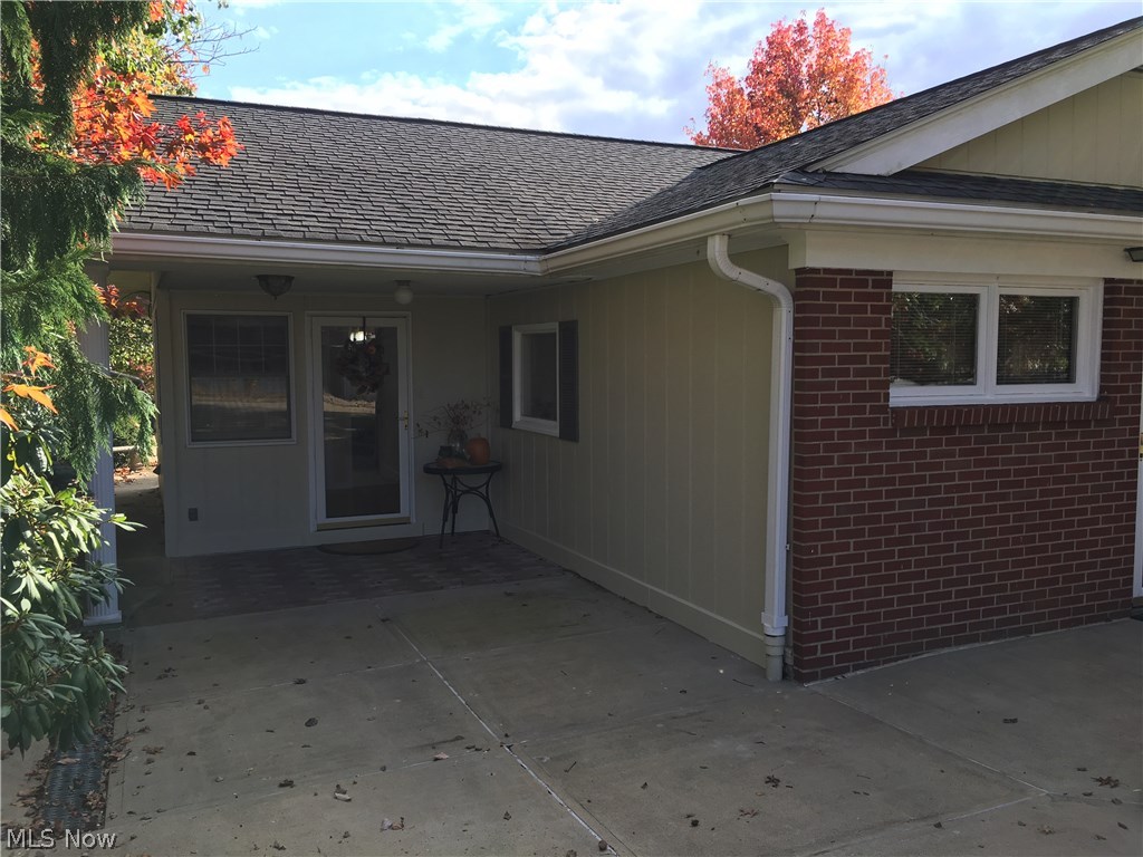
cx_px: 572
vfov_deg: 48.2
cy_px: 428
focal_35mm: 29
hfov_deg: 61.7
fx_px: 958
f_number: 2.2
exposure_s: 1/345
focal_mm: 4.15
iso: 25
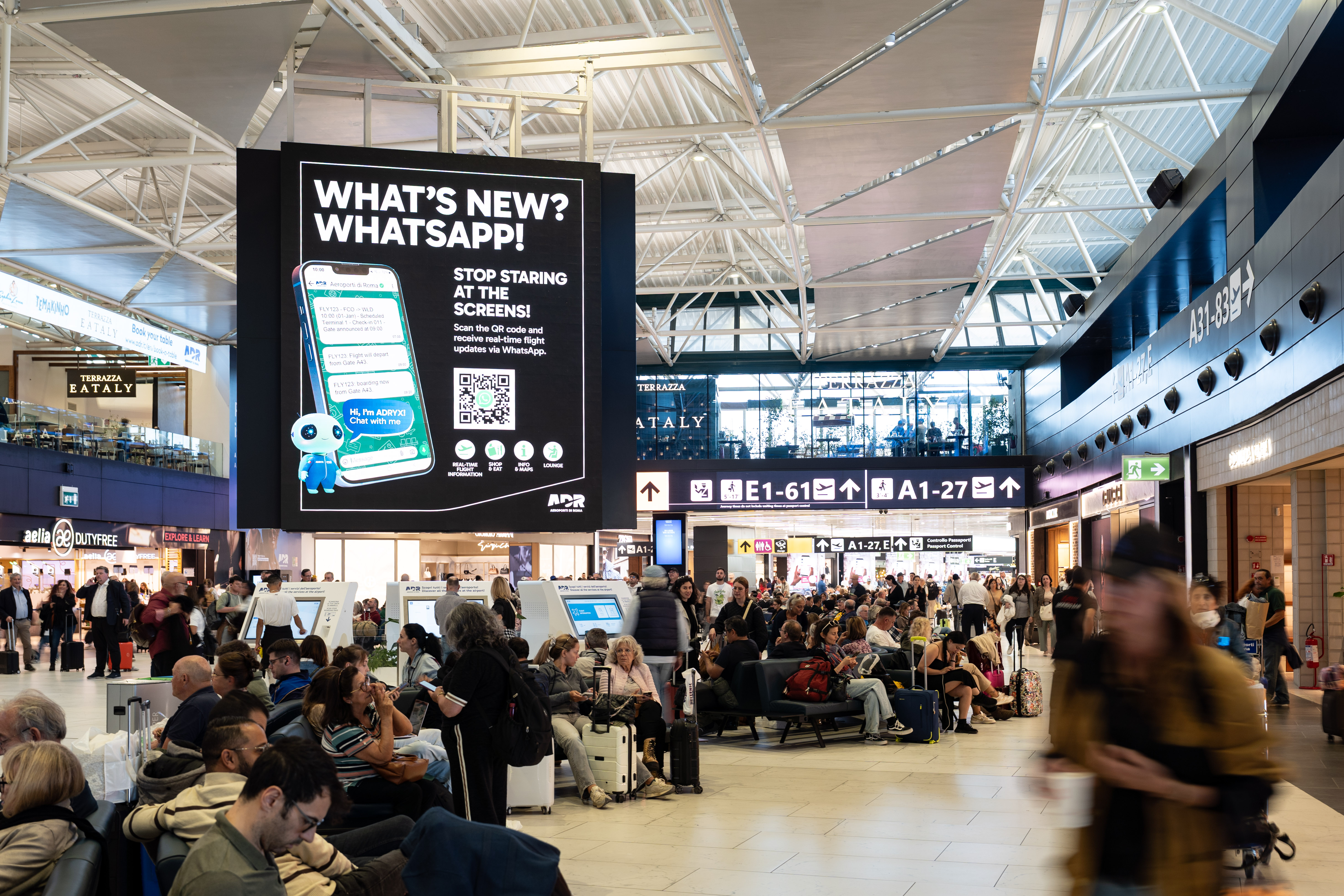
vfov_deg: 37.9
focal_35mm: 35
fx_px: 1307
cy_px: 448
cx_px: 672
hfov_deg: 54.4
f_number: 5
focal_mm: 35
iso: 125
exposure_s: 1/8
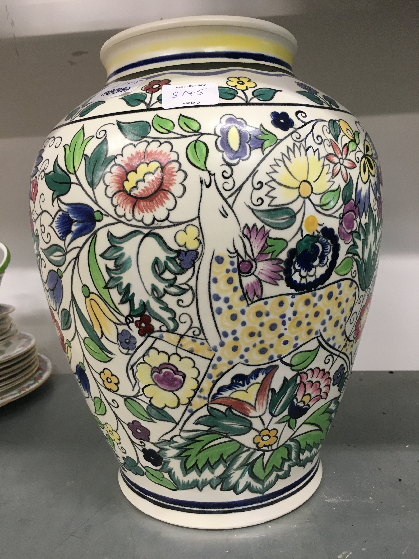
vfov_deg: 61.7
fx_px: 468
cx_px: 210
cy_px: 280
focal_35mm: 29
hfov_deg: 48.2
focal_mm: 4.15
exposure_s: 1/33
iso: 80
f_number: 2.2
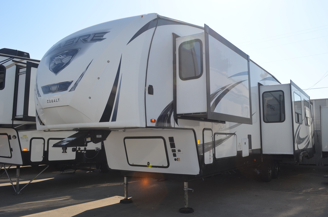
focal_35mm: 30
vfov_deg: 43.4
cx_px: 164
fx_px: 273
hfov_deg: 62.0
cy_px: 108
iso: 100
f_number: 9
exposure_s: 1/200
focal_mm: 20
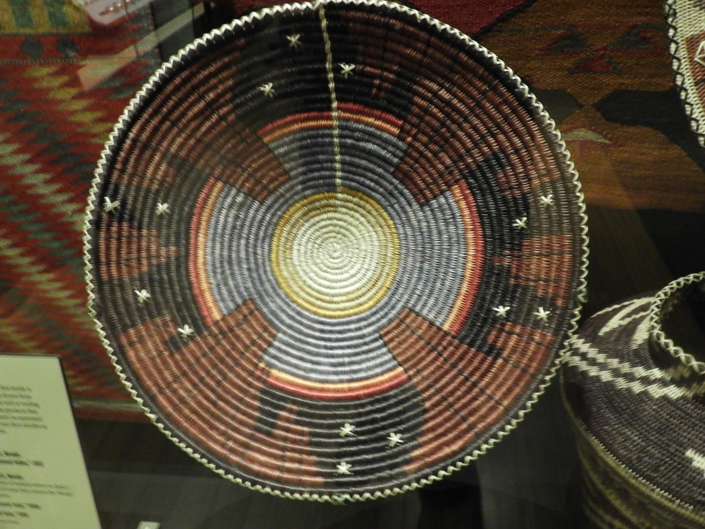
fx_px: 611
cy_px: 264
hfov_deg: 60.0
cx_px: 352
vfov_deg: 46.8
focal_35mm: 30
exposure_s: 1/3
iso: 800
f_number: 3.5
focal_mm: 5.4
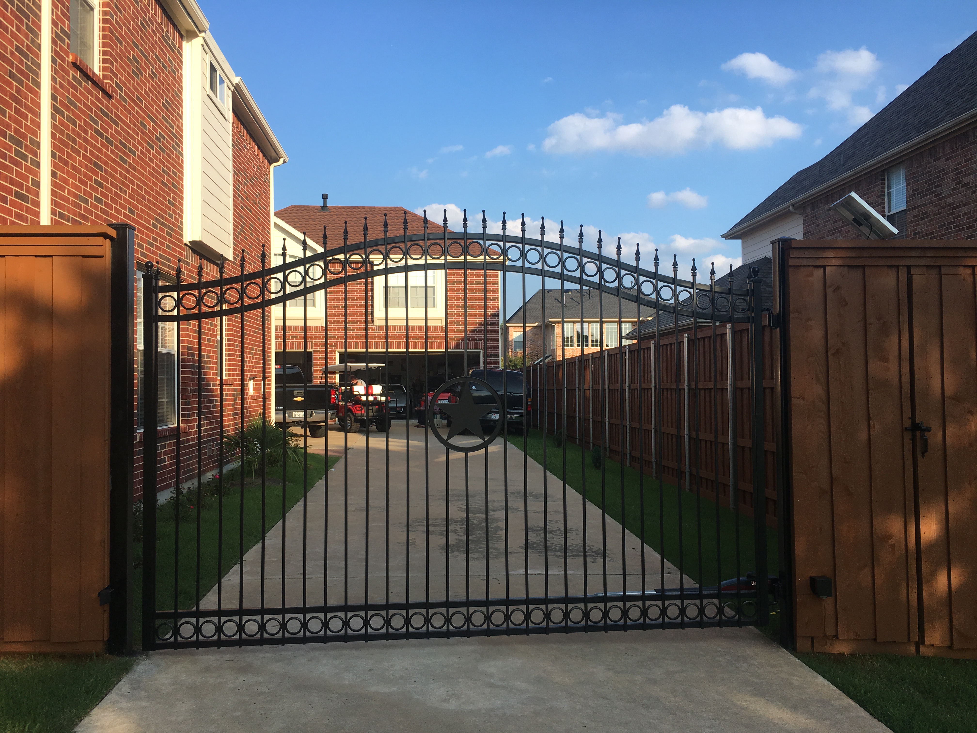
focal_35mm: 29
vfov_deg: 48.2
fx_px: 818
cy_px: 366
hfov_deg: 61.7
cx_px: 488
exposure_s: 1/916
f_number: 2.2
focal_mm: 4.15
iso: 25
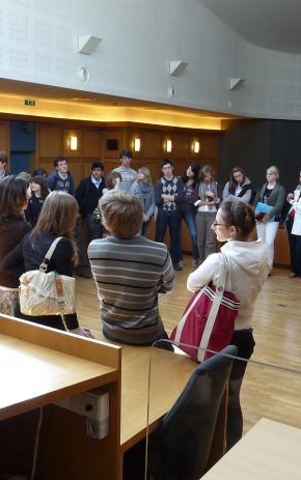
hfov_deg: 31.2
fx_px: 537
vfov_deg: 48.2
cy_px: 232
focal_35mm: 41
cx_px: 115
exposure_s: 1/40
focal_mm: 4.7
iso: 100
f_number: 3.3
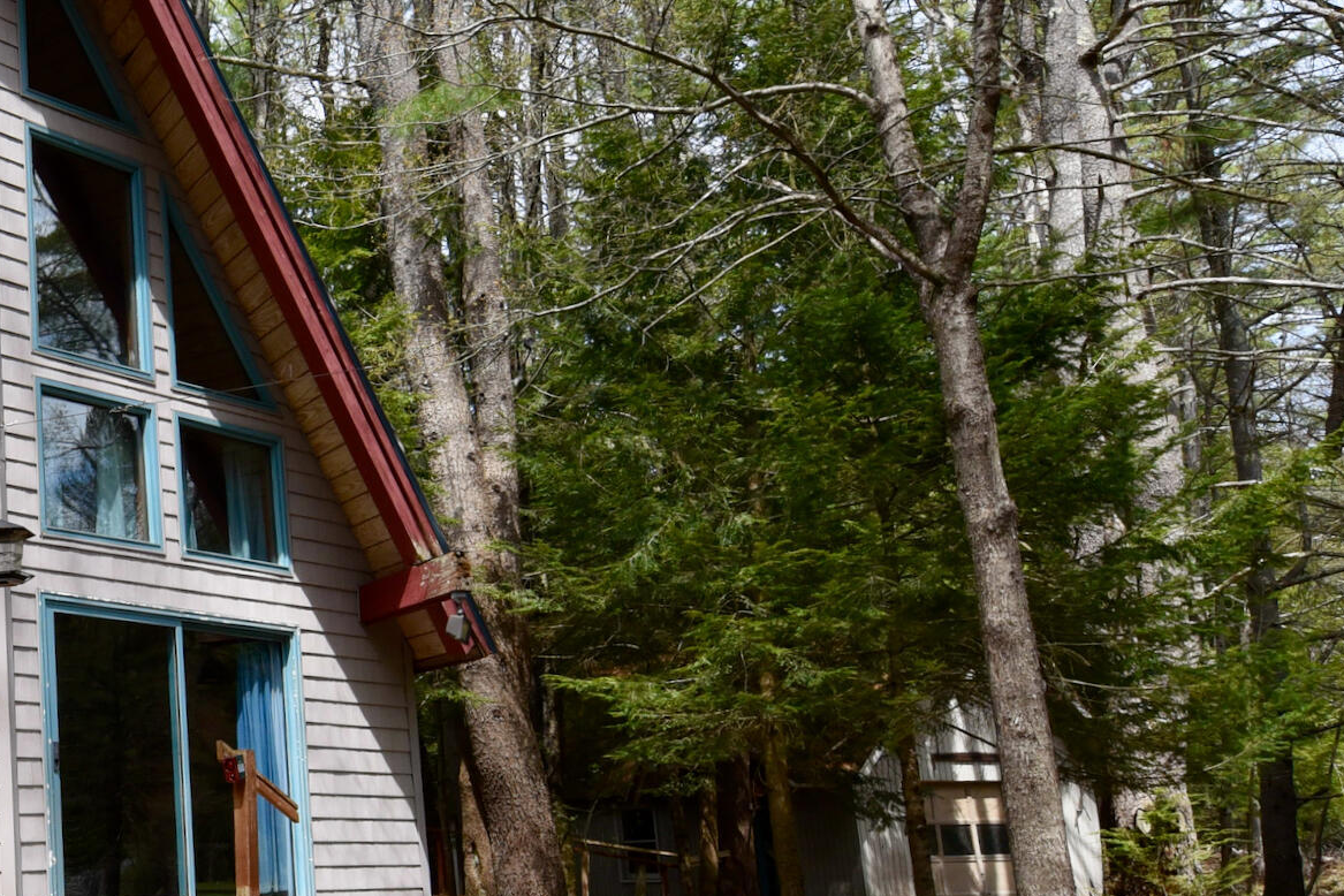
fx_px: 1344
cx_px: -129
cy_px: 656
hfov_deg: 42.1
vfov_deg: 36.1
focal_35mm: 36
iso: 800
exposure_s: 1/500
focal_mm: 14
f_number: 11
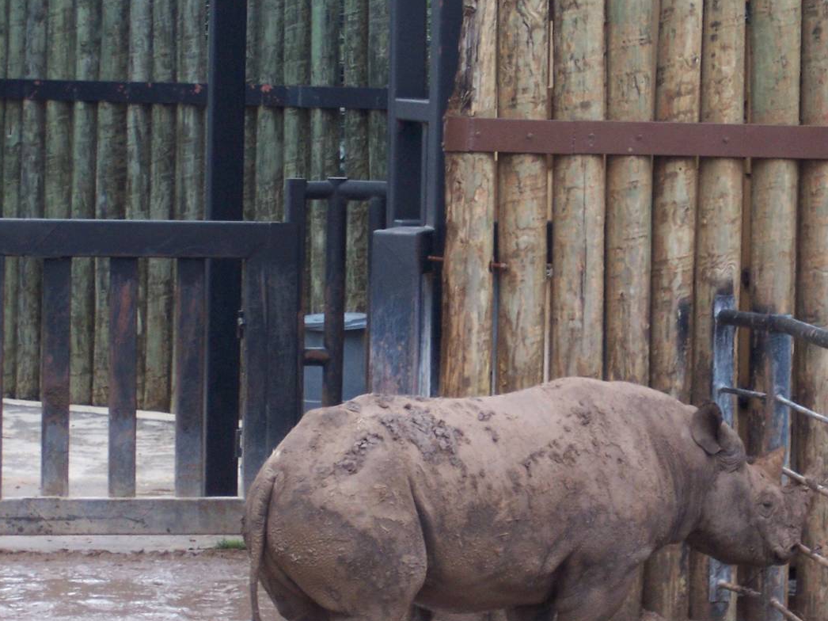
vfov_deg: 7.3
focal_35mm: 202
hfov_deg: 9.8
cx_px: 537
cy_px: 458
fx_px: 4831
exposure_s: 1/125
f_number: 4.8
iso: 140
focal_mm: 22
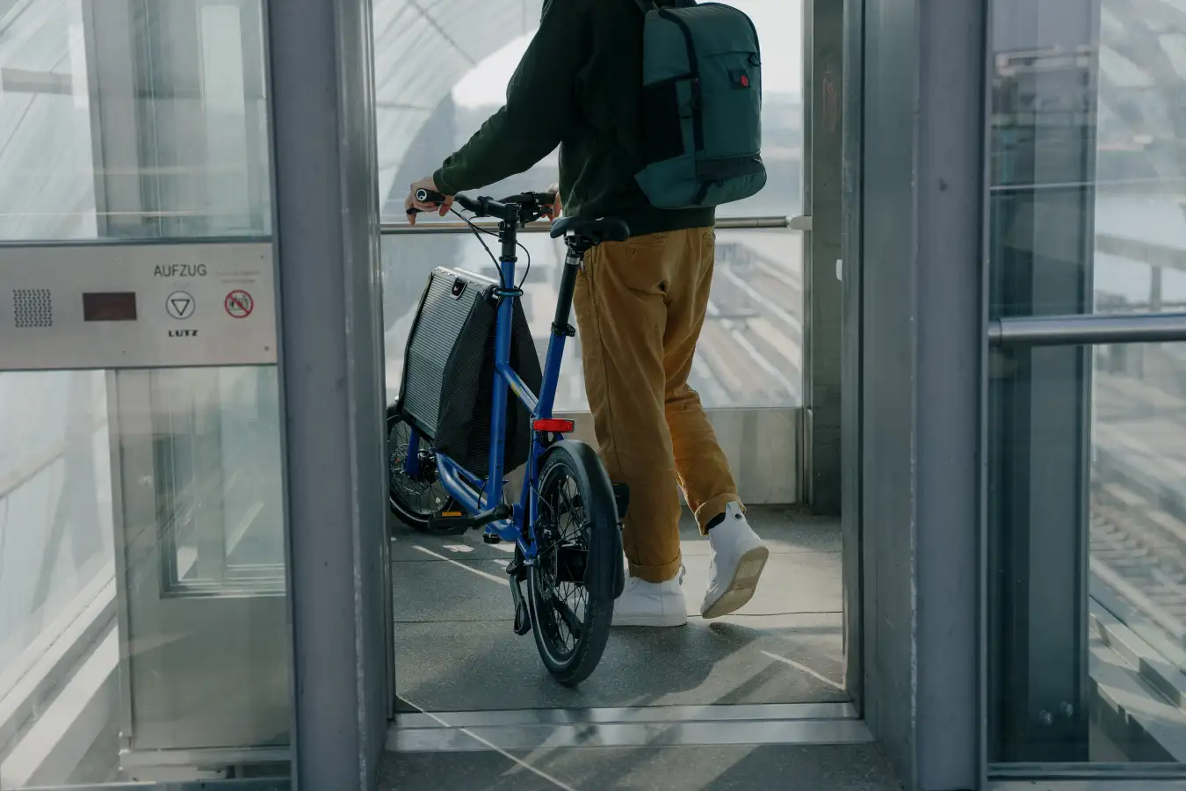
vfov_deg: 24.7
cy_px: 396
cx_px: 593
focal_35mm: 55
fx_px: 1802
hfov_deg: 36.4
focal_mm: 54.7
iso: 100
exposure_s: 1/640
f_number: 2.8
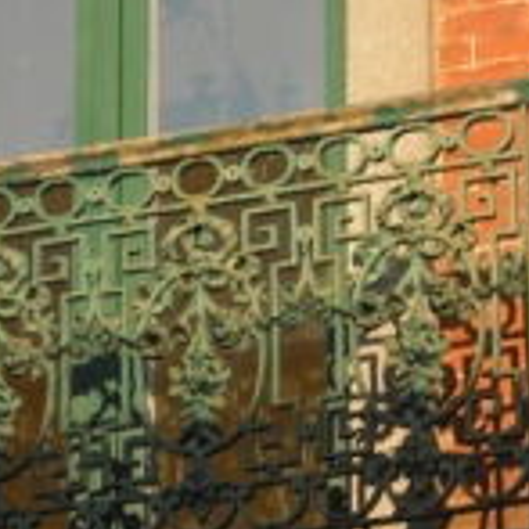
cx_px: 94
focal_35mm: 304
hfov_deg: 5.8
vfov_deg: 5.8
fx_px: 5256
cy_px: 396
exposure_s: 1/200
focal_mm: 18.6
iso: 64
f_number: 5.2
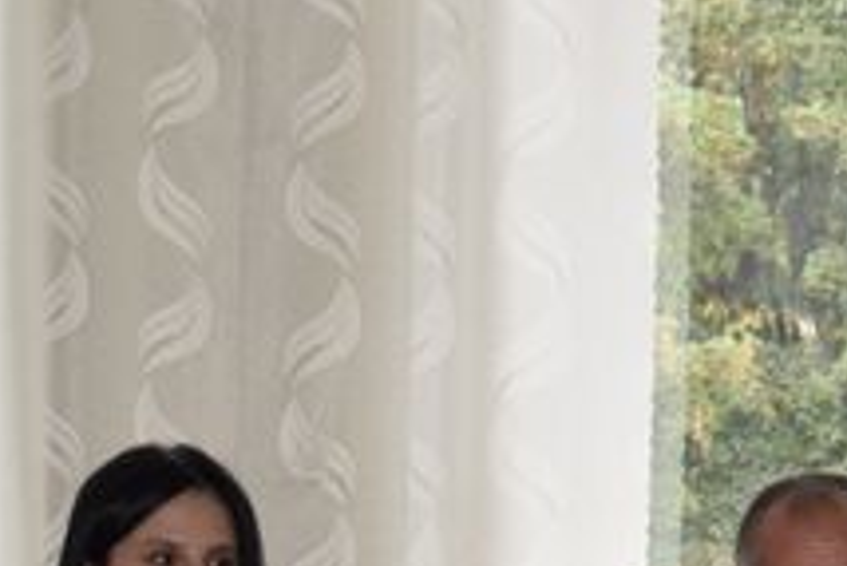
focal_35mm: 242
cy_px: 445
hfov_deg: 8.3
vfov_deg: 5.7
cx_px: 1211
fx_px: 5697
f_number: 5.3
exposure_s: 1/160
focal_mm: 46
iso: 400
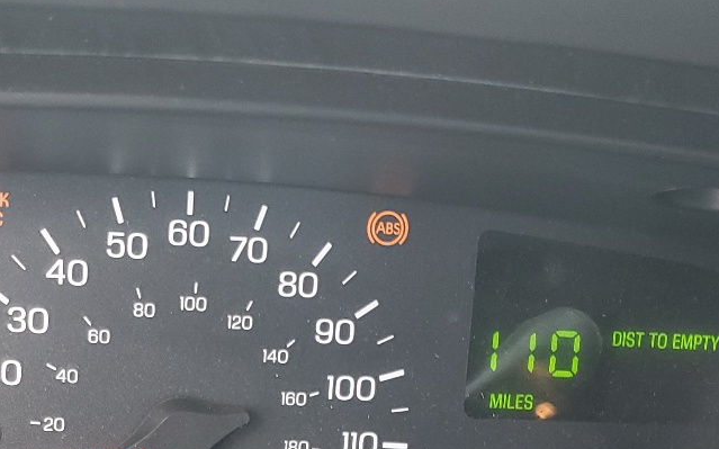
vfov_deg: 18.0
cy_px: 524
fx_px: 1352
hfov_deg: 29.0
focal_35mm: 69
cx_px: 124
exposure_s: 1/60.2
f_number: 1.5
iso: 73
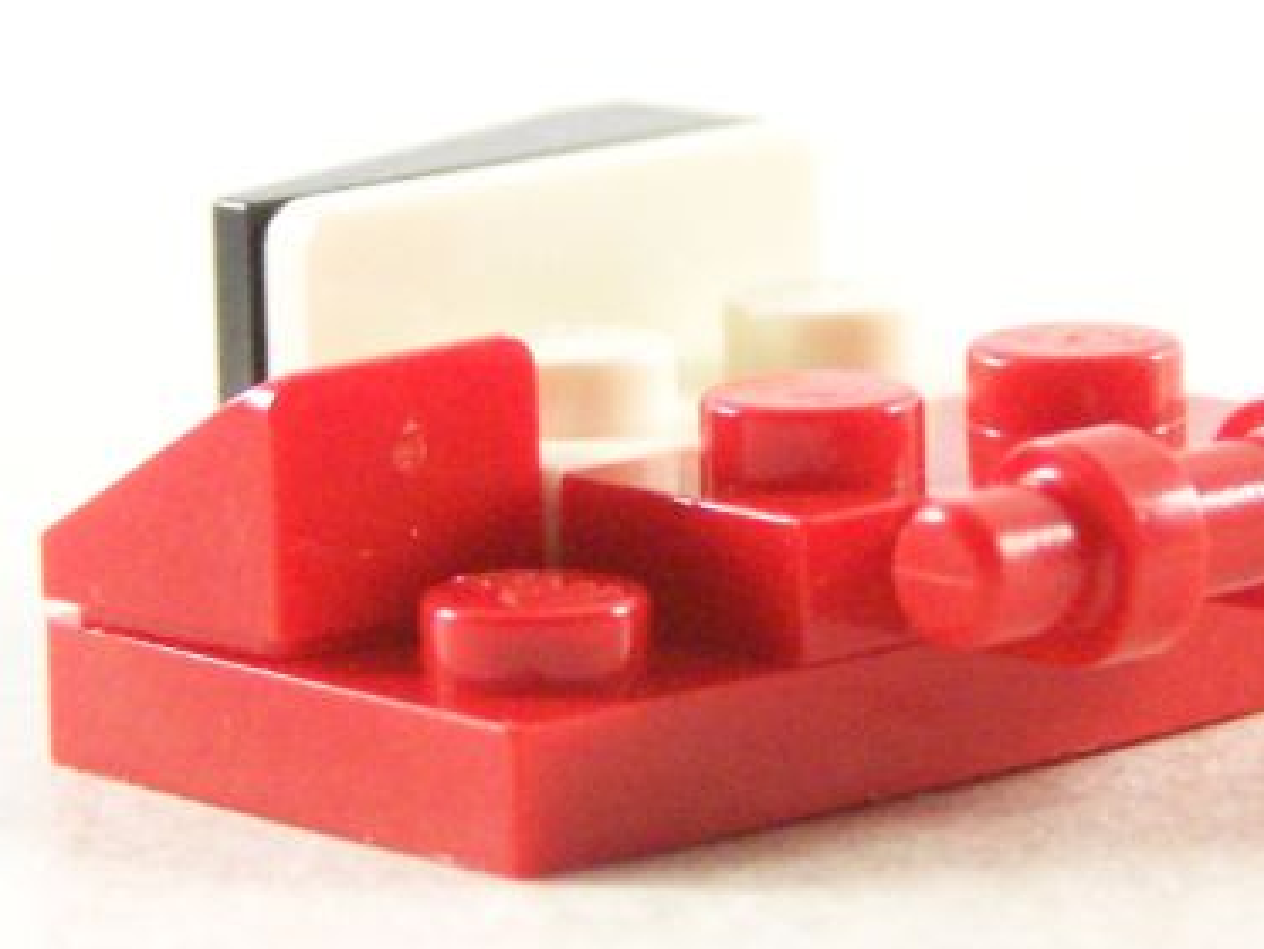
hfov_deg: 8.8
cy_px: 437
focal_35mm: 225
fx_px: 8218
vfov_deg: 6.6
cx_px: 918
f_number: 3.2
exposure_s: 1/60
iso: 400
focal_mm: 13.7
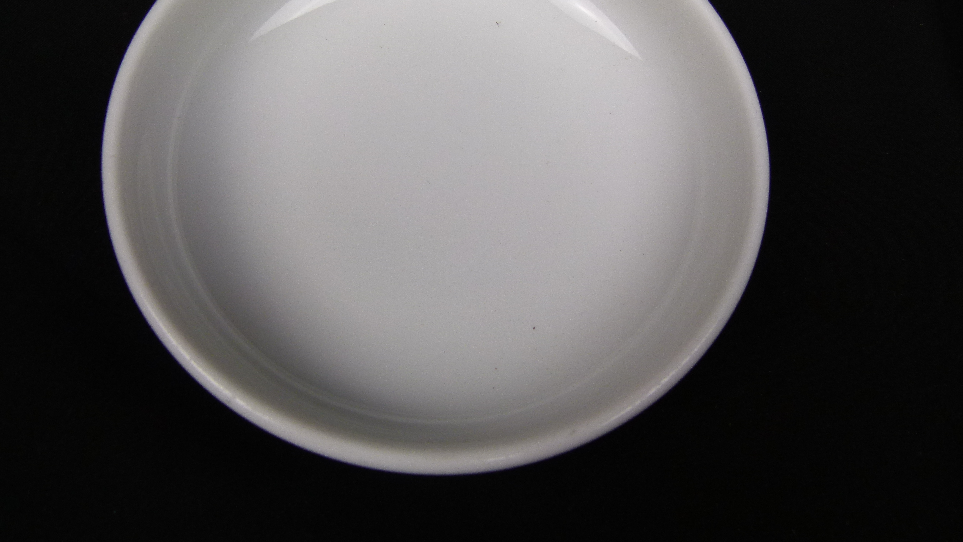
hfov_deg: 67.9
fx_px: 715
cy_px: 194
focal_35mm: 28
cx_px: 473
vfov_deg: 41.1
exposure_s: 1/60
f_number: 2.8
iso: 100
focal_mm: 4.5
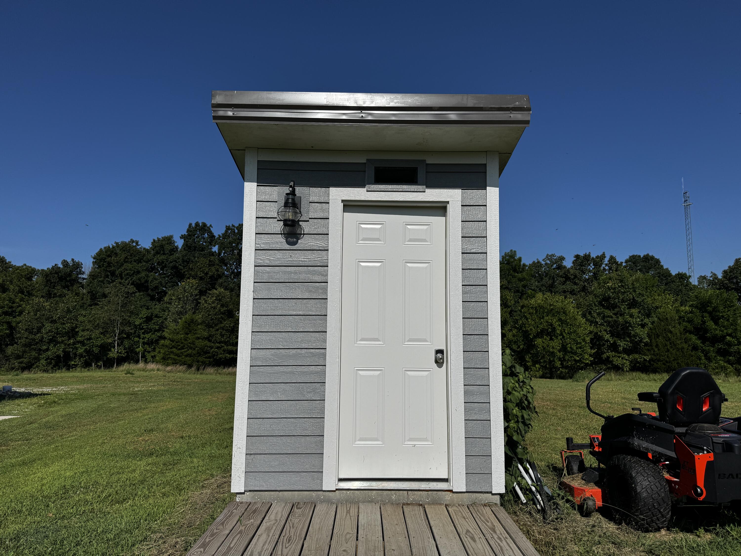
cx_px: 370
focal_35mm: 24
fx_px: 514
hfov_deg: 71.6
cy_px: 278
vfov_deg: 56.8
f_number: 1.78
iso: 64
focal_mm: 6.76
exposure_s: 1/12346
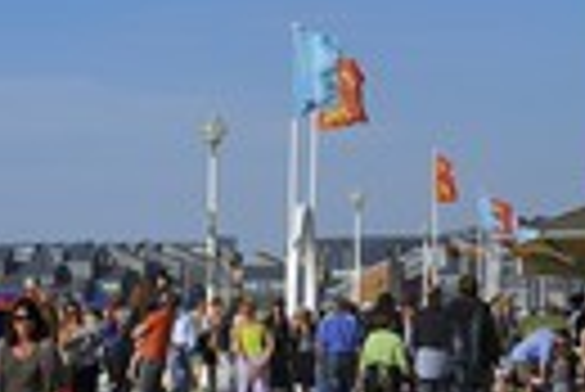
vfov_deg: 7.6
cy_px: 392
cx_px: 436
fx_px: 2945
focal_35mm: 181
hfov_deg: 11.3
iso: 200
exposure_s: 1/250
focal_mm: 56
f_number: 14
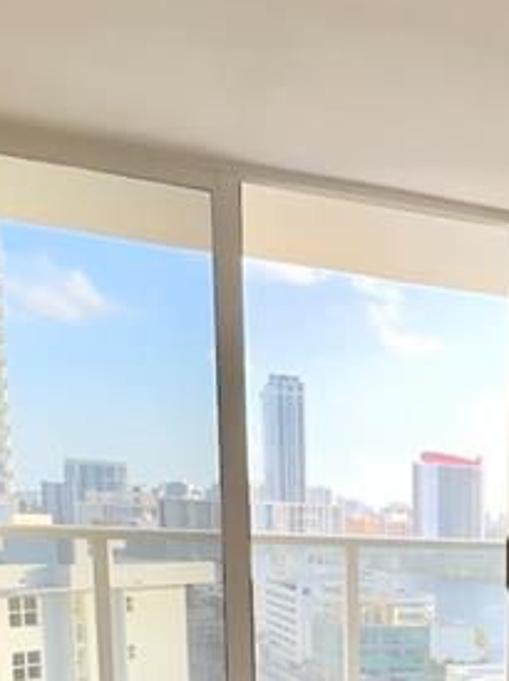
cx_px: 727
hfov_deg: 22.0
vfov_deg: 30.1
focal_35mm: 57
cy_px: 763
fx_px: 1119
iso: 32
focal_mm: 1.57
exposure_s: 1/121
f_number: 1.8
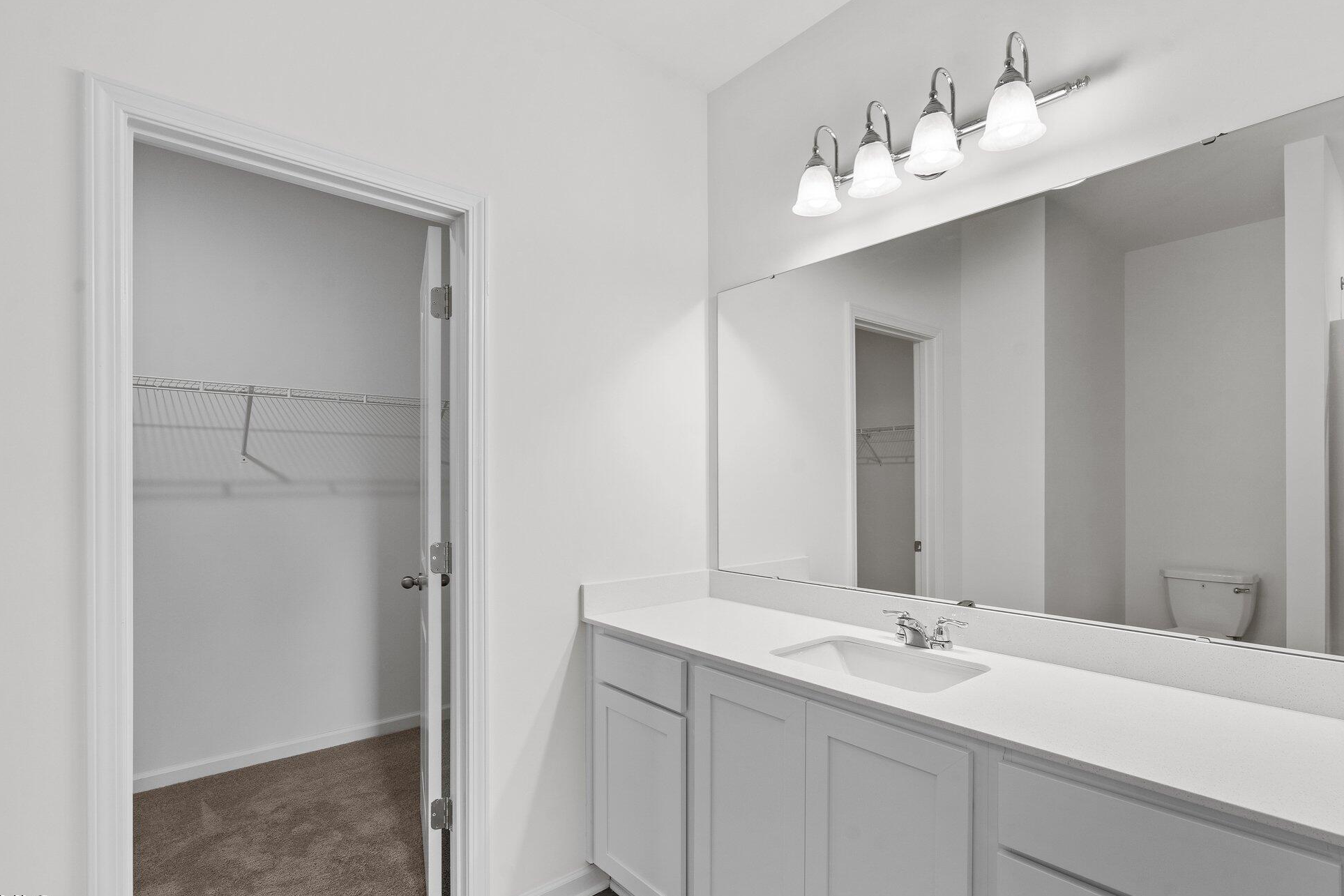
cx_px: 690
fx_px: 635
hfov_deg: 93.3
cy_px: 473
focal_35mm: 17
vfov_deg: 70.4
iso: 400
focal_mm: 16
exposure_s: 1/3
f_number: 8
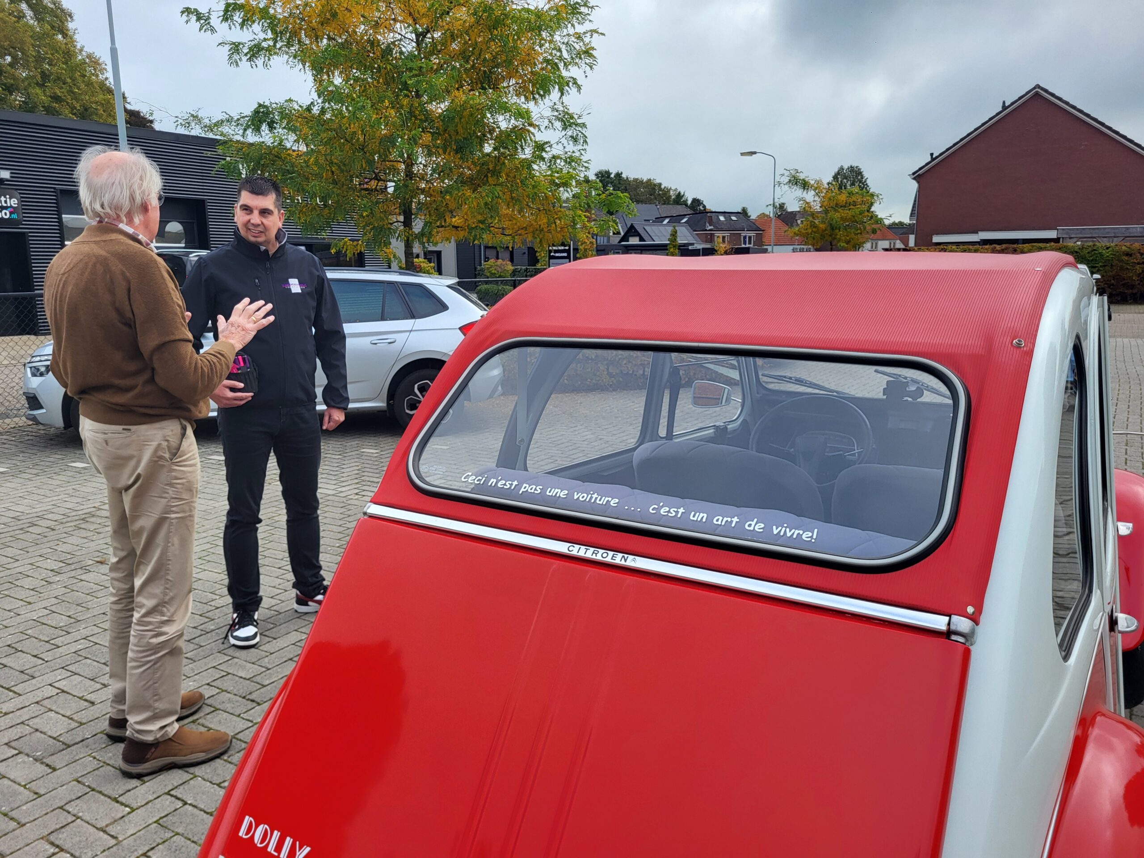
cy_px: 429
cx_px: 572
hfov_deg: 67.3
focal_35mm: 26
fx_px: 859
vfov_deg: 53.1
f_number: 1.8
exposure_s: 1/557
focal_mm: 5.4
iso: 40
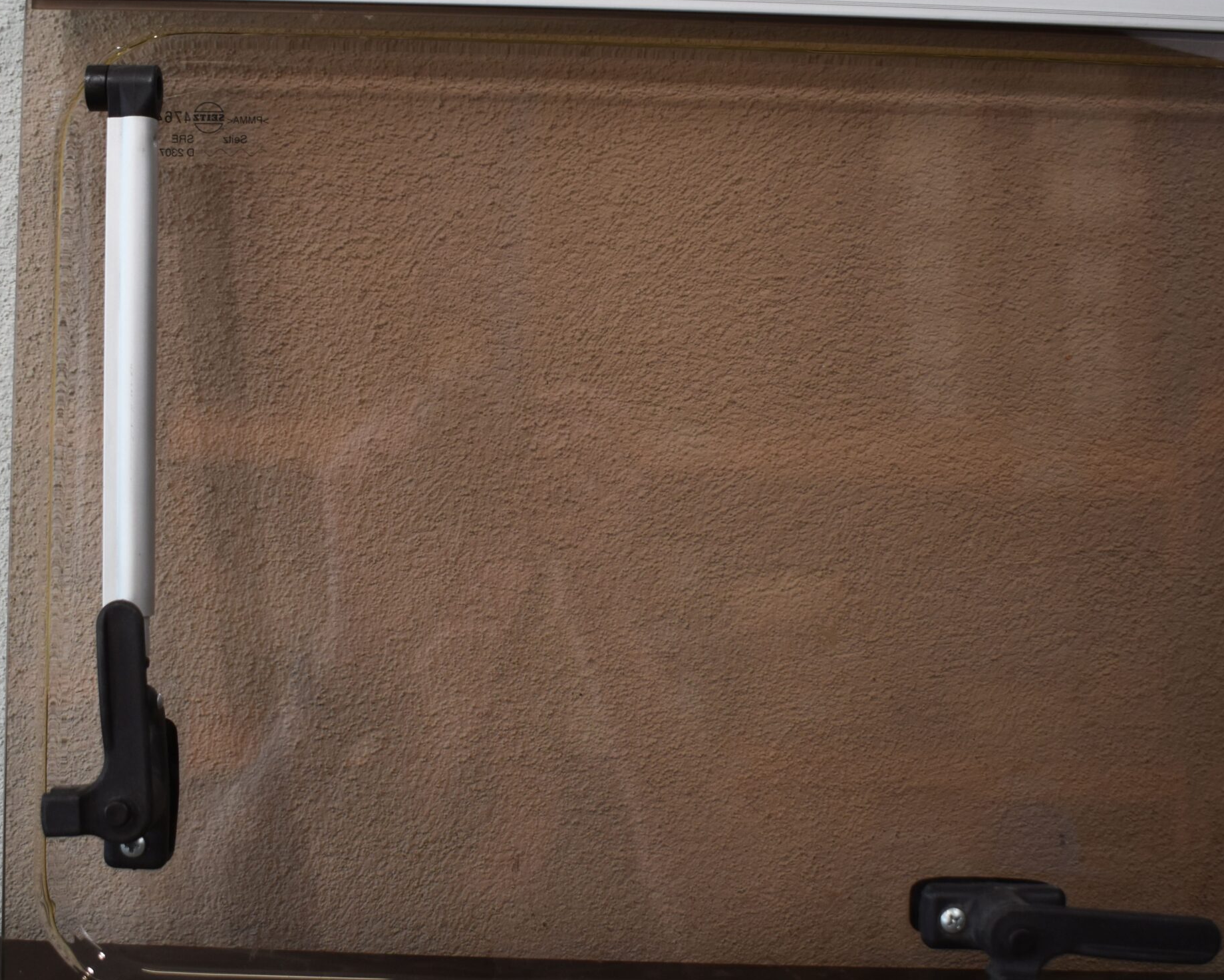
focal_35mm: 47
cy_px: 474
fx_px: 1703
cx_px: 470
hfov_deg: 39.3
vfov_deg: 32.1
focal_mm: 24
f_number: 4
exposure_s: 1/250
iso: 450
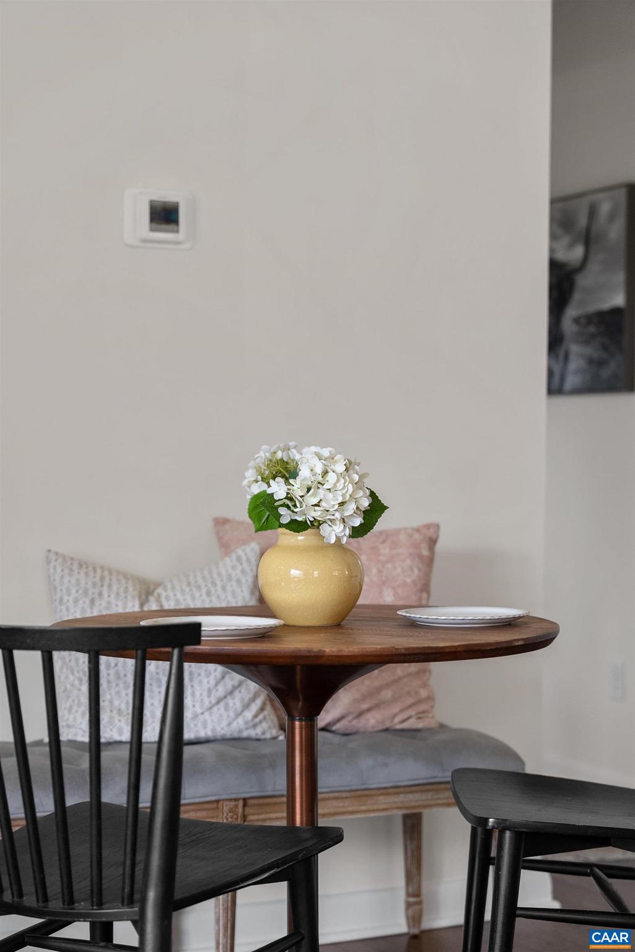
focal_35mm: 70
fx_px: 1851
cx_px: 318
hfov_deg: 19.5
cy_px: 476
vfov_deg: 28.8
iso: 800
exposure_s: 1/80
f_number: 2.8
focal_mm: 70
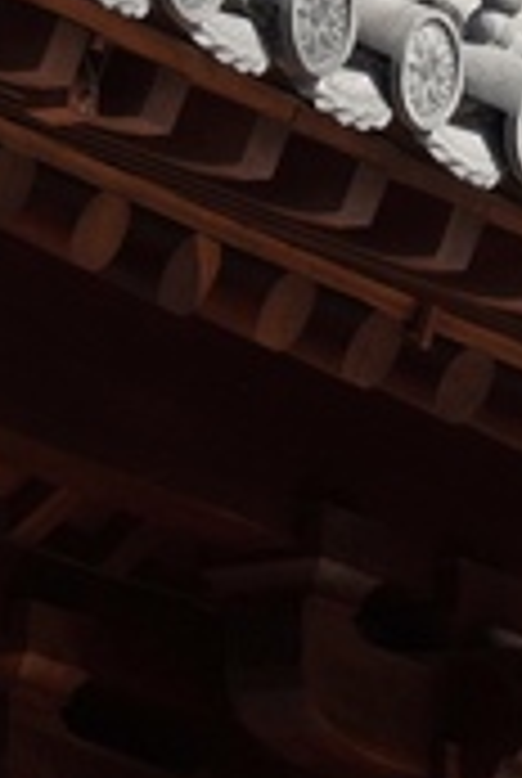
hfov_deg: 2.3
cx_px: 536
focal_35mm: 588
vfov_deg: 3.5
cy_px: 1745
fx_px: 12737
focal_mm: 85
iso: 125
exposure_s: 1/250
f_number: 11
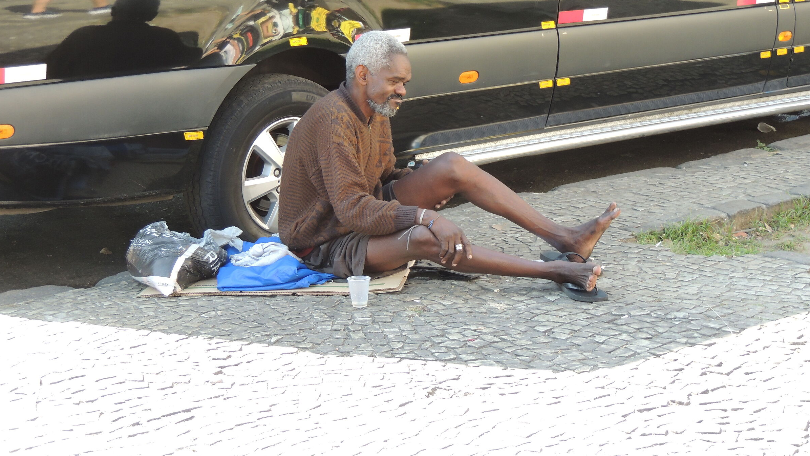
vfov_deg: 14.7
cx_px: 405
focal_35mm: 82
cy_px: 162
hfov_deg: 25.9
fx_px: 1761
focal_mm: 13.3
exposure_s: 1/100
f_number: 3.9
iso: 160
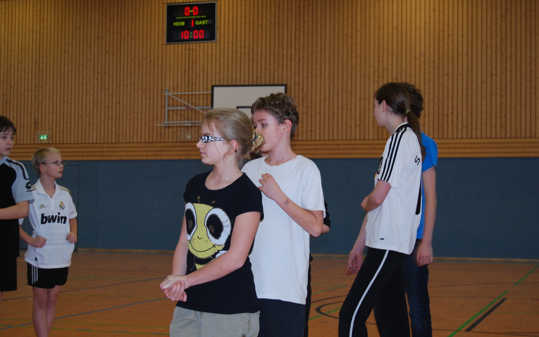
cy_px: 176
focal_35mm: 65
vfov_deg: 20.0
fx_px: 955
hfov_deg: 31.5
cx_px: 270
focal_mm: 42
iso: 280
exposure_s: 1/60
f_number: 5.3
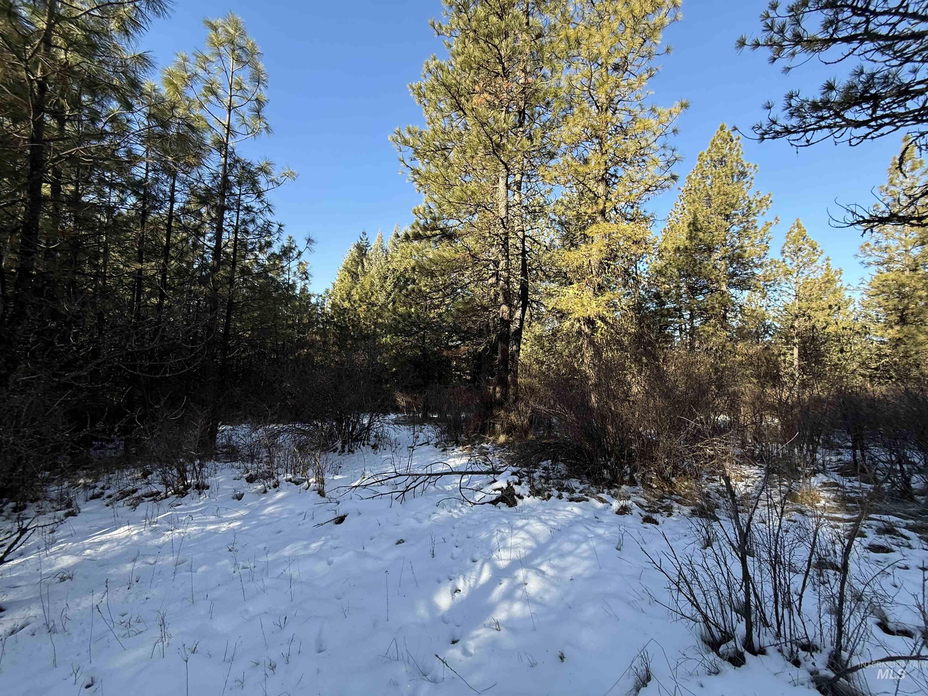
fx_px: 375
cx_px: 464
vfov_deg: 85.7
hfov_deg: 102.1
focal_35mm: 14
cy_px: 348
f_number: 2.2
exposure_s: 1/405
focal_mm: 2.22
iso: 64
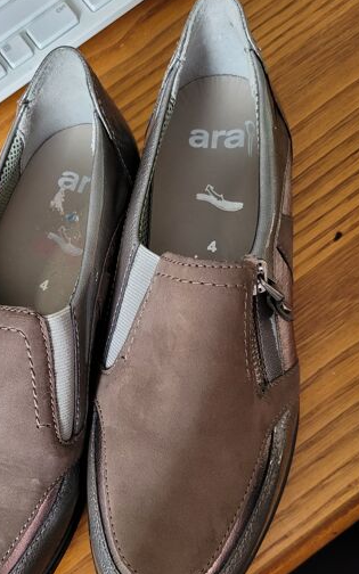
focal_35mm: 35
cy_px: 321
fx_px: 548
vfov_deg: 55.2
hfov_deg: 35.9
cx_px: 116
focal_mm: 5.4
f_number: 1.8
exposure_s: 1/120
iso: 250
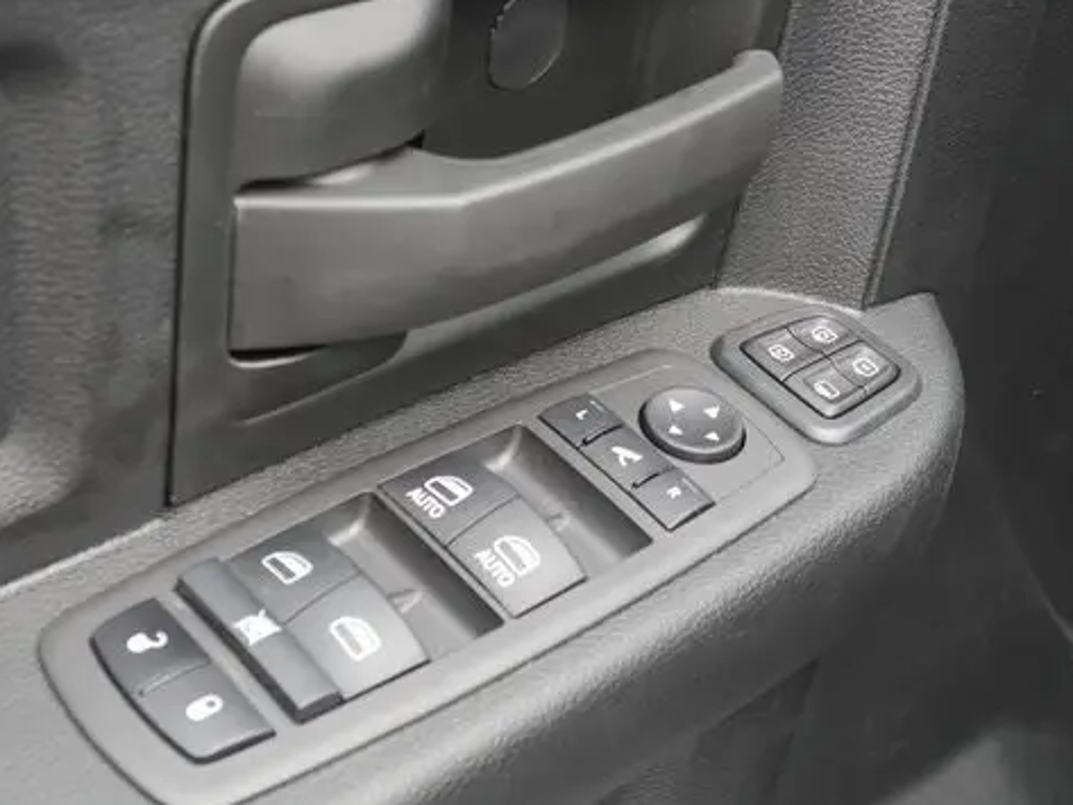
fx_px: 2015
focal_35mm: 65
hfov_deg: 29.8
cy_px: 366
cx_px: 495
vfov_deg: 22.6
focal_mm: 24
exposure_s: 1/60
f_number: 5.2
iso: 640
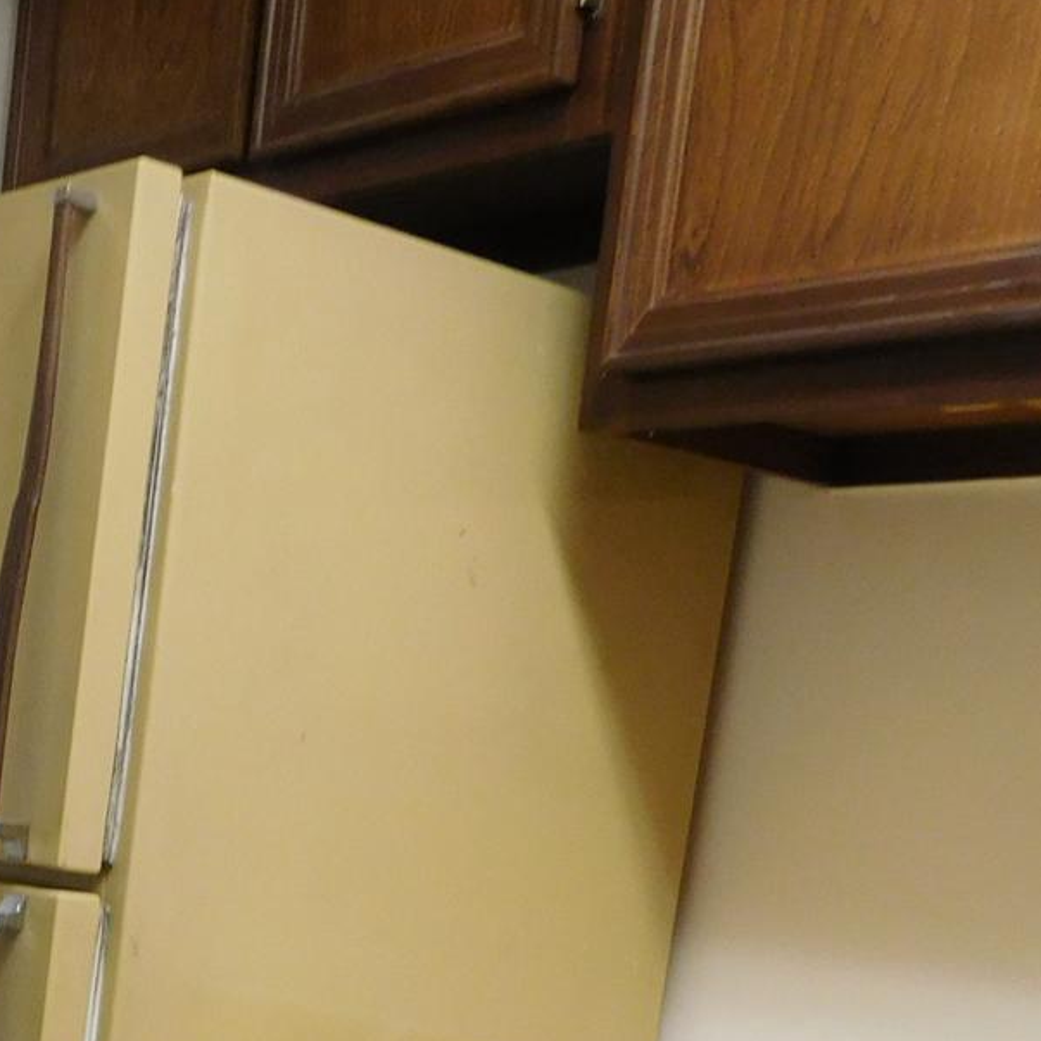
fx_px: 2348
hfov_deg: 23.8
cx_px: -24
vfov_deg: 22.9
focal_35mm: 69
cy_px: 1253
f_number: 3
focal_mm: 4
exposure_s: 1/30
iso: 180
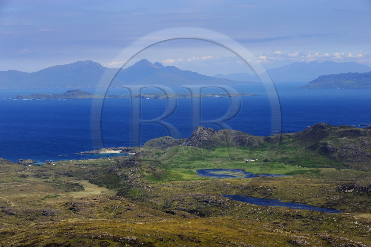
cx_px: 186
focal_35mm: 105
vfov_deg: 13.0
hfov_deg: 19.5
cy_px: 124
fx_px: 1081
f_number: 8
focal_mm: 105
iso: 200
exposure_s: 1/800
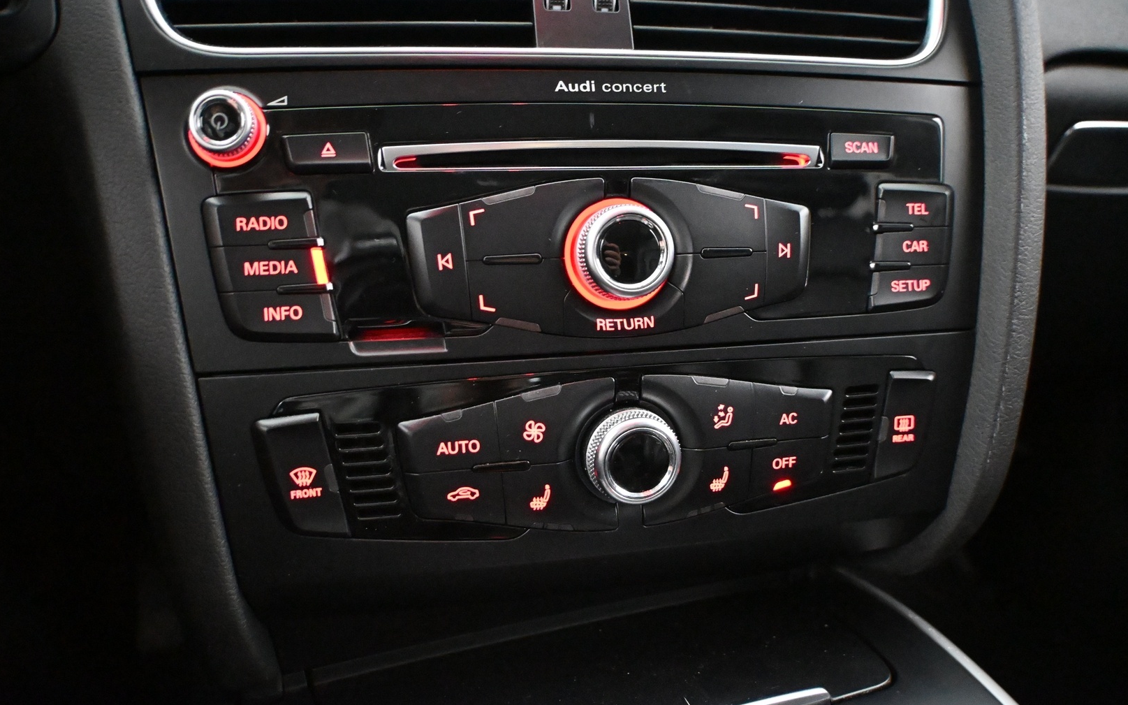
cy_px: 355
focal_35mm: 47
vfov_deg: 27.5
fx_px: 1438
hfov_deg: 42.8
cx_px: 564
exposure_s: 1/50
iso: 12800
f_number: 4.8
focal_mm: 30.5
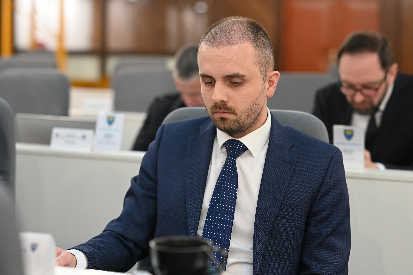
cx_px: 206
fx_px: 975
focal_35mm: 85
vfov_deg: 16.1
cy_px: 138
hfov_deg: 23.9
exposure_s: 1/125
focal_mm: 85
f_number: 2.8
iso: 1250
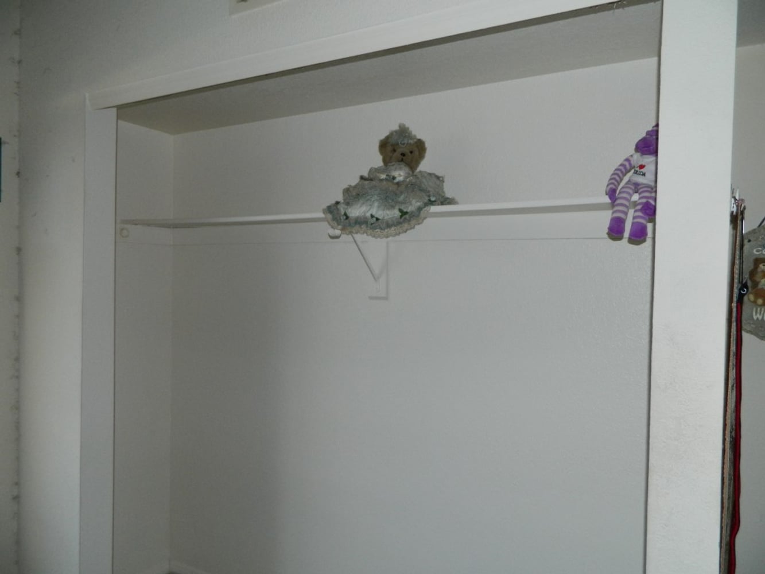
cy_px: 287
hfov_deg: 69.4
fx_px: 553
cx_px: 382
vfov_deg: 54.9
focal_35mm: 25
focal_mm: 4.5
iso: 200
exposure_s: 1/30
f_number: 3.1
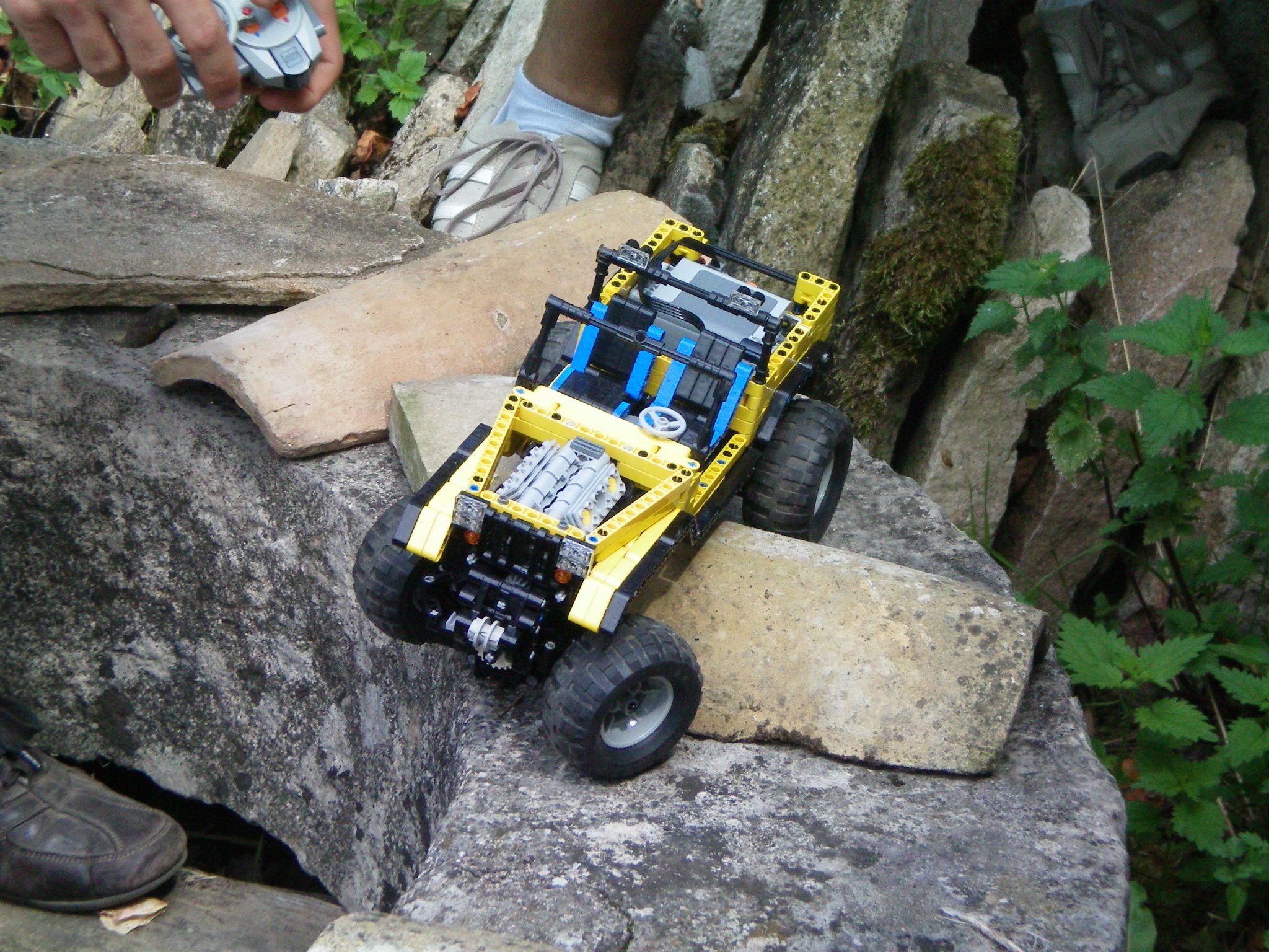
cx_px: 634
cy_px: 476
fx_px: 4179
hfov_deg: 17.3
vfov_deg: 13.0
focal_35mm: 114
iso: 160
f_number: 5.9
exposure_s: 1/200
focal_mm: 18.9
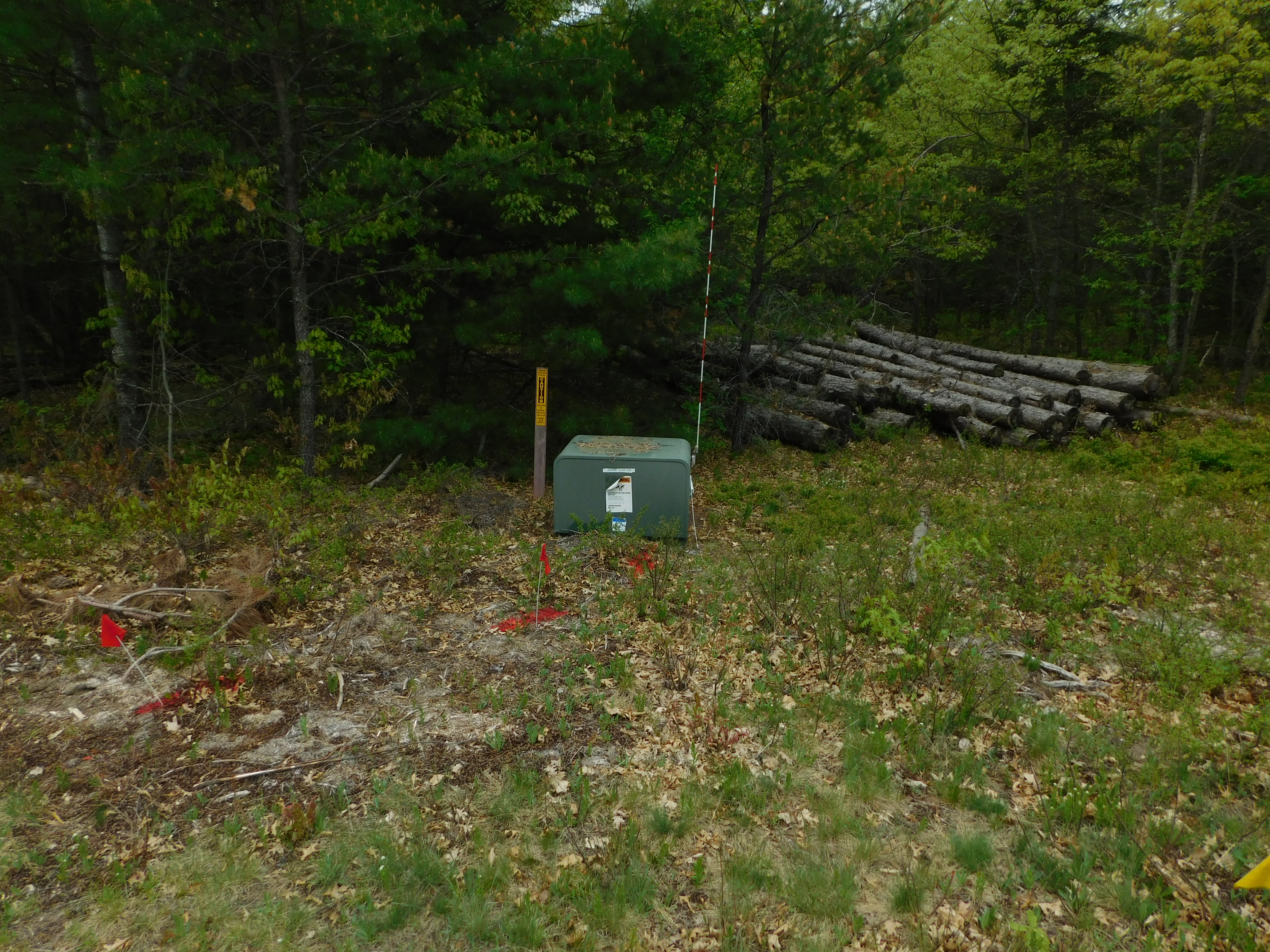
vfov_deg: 58.9
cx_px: 635
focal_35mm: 23
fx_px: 844
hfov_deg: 73.9
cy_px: 476
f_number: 3
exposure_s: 1/800
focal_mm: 4
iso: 125
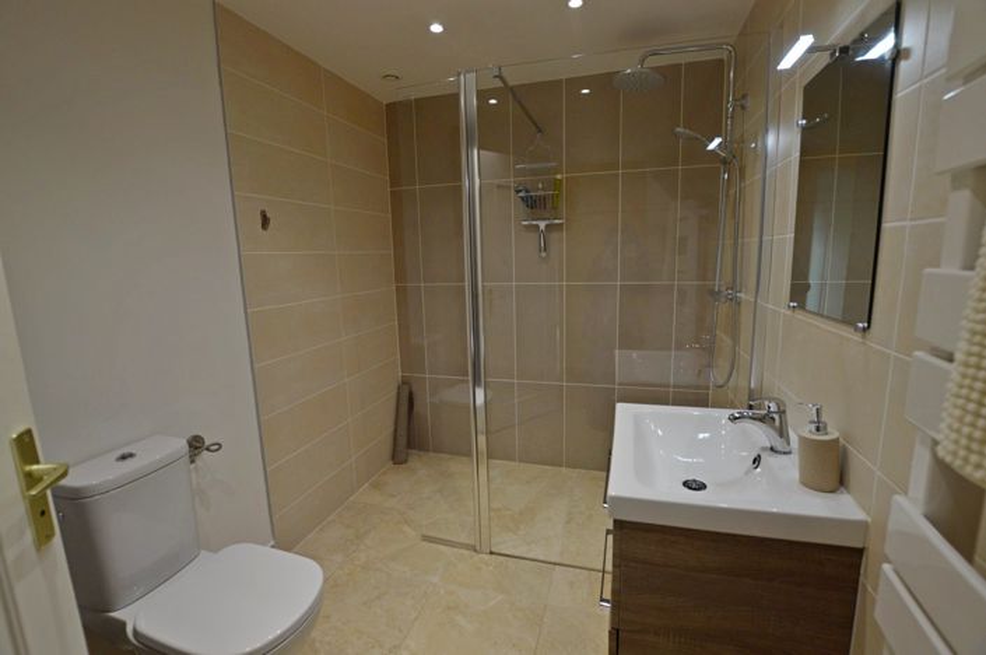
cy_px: 328
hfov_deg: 100.5
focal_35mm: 15
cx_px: 493
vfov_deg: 77.2
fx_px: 410
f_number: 4.5
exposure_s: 1/80
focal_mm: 10
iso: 400
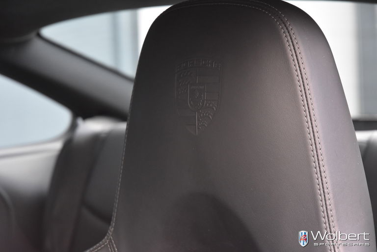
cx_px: 188
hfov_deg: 19.4
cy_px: 126
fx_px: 1100
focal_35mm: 105
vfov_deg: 13.1
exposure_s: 1/250
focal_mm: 70
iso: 1800
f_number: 4.5
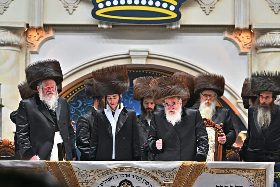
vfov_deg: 7.6
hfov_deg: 11.4
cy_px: 94
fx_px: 1399
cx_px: 140
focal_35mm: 180
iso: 320
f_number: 2.8
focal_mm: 120
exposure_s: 1/250
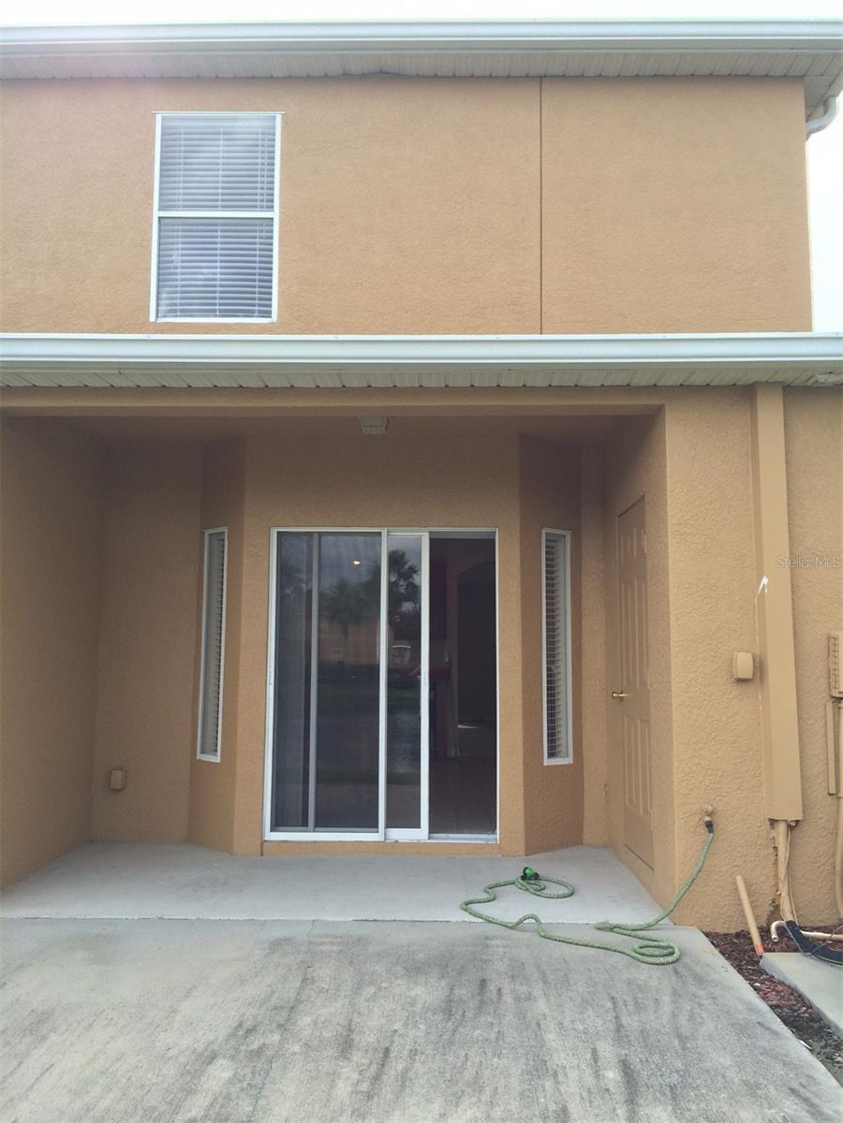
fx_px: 942
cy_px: 562
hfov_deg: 48.2
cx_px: 422
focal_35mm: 29
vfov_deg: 61.7
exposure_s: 1/326
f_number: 2.2
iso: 32
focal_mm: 4.15
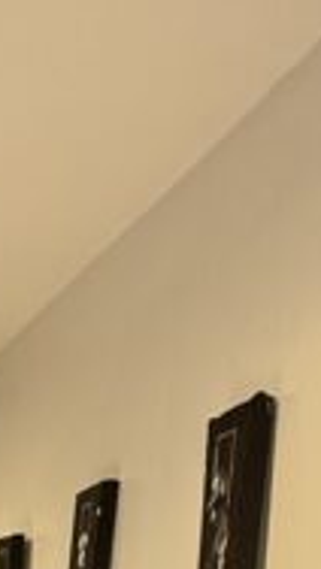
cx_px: -385
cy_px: 902
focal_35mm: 65
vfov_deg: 23.8
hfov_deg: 14.3
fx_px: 982
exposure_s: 1/50
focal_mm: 2.22
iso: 250
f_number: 2.2
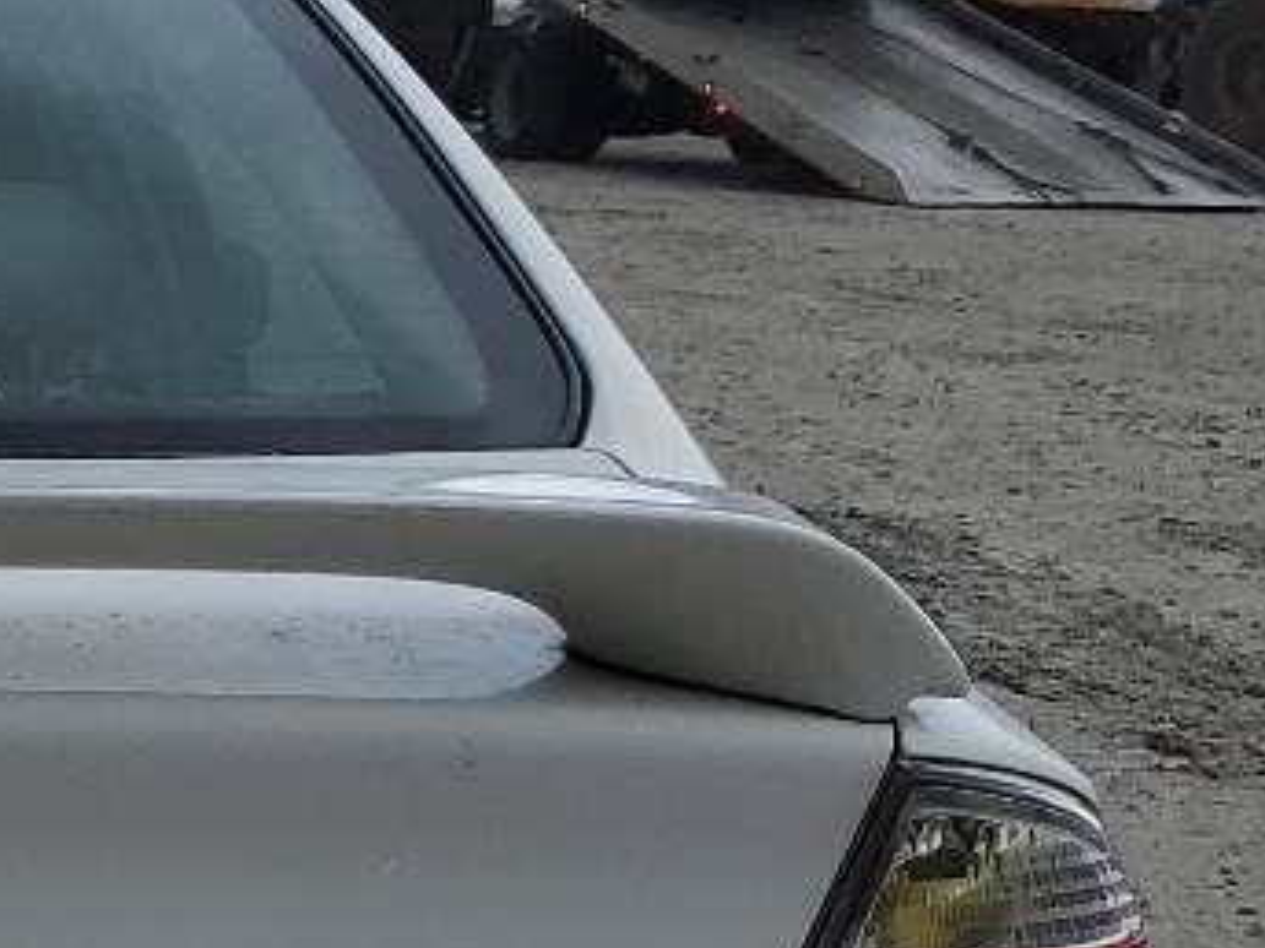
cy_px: 1290
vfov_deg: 11.9
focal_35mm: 121
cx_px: -669
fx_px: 4422
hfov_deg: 15.0
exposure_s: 1/1667
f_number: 1.5
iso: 50
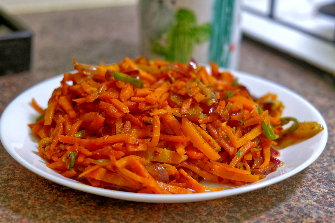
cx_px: 168
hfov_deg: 33.4
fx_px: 558
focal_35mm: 60
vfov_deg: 22.6
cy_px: 112
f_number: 5.6
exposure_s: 1/80
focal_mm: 60
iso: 1250
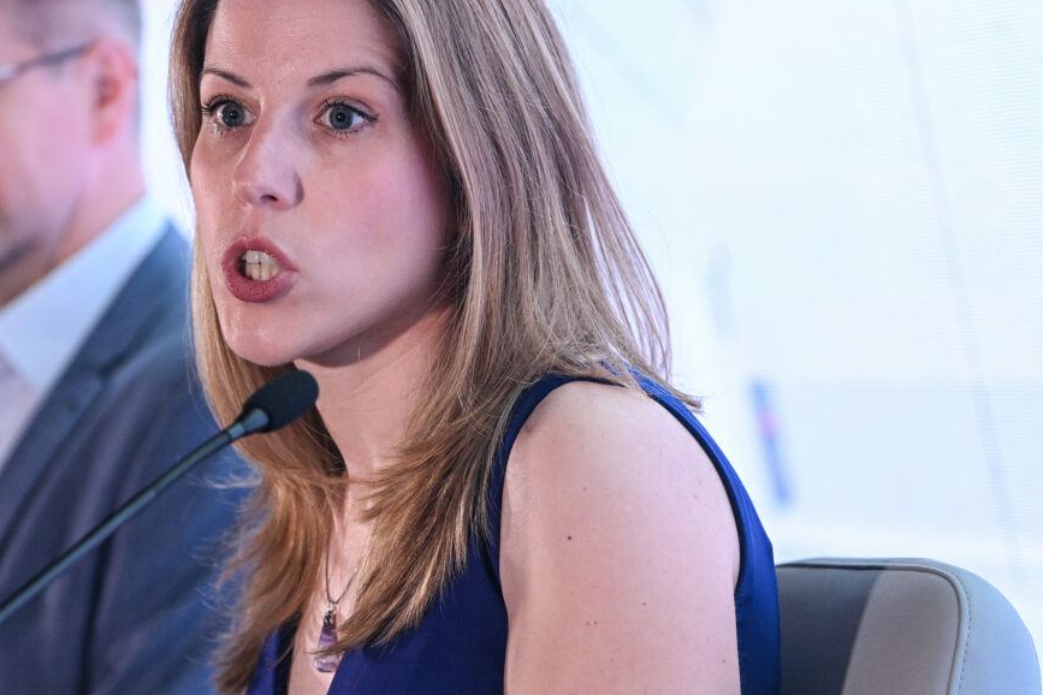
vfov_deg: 6.4
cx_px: 331
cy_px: 475
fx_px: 6200
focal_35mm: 214
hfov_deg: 9.6
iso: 2000
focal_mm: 116
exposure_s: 1/200
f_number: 2.8
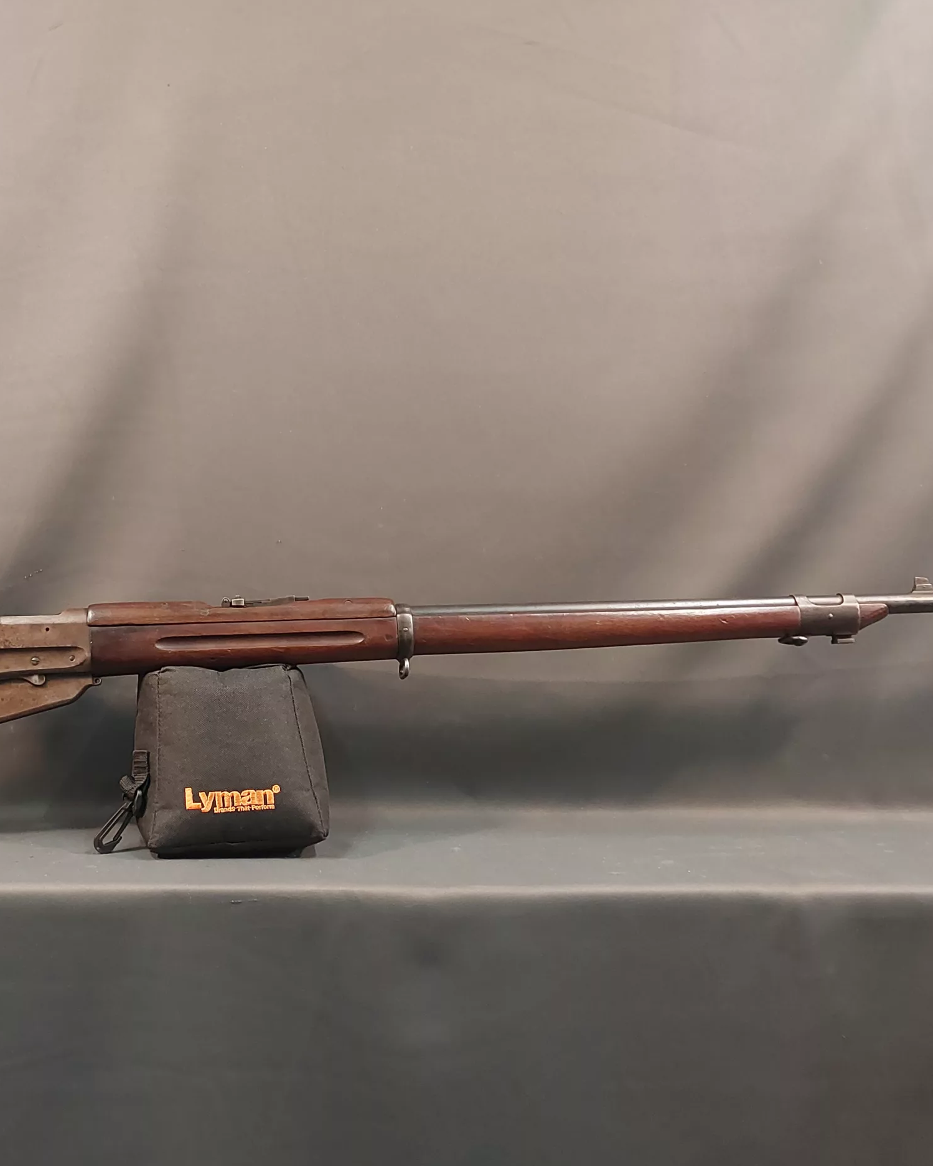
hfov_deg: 39.7
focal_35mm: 36
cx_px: 202
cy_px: 583
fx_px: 1243
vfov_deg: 50.3
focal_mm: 4
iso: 320
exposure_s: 1/33.3
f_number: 1.8
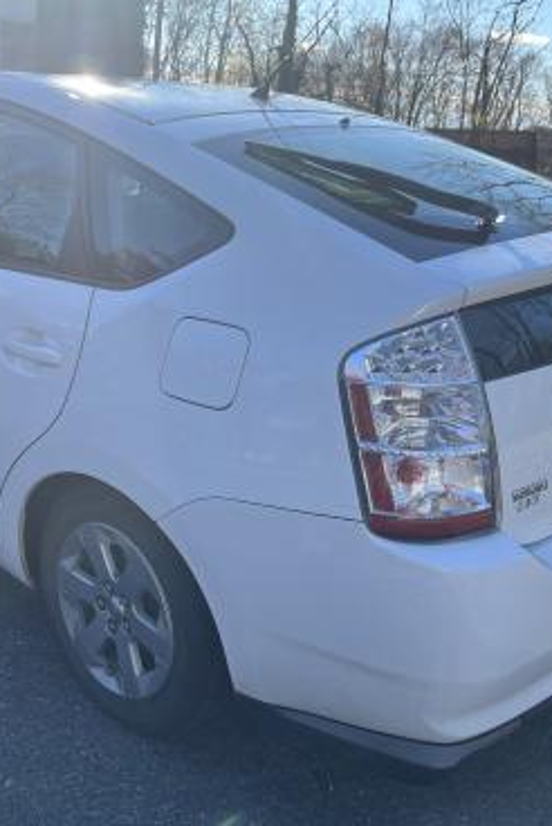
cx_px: 182
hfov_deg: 35.6
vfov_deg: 51.8
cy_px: 406
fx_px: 849
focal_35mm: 37
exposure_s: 1/1266
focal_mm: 5.1
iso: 50
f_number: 1.6
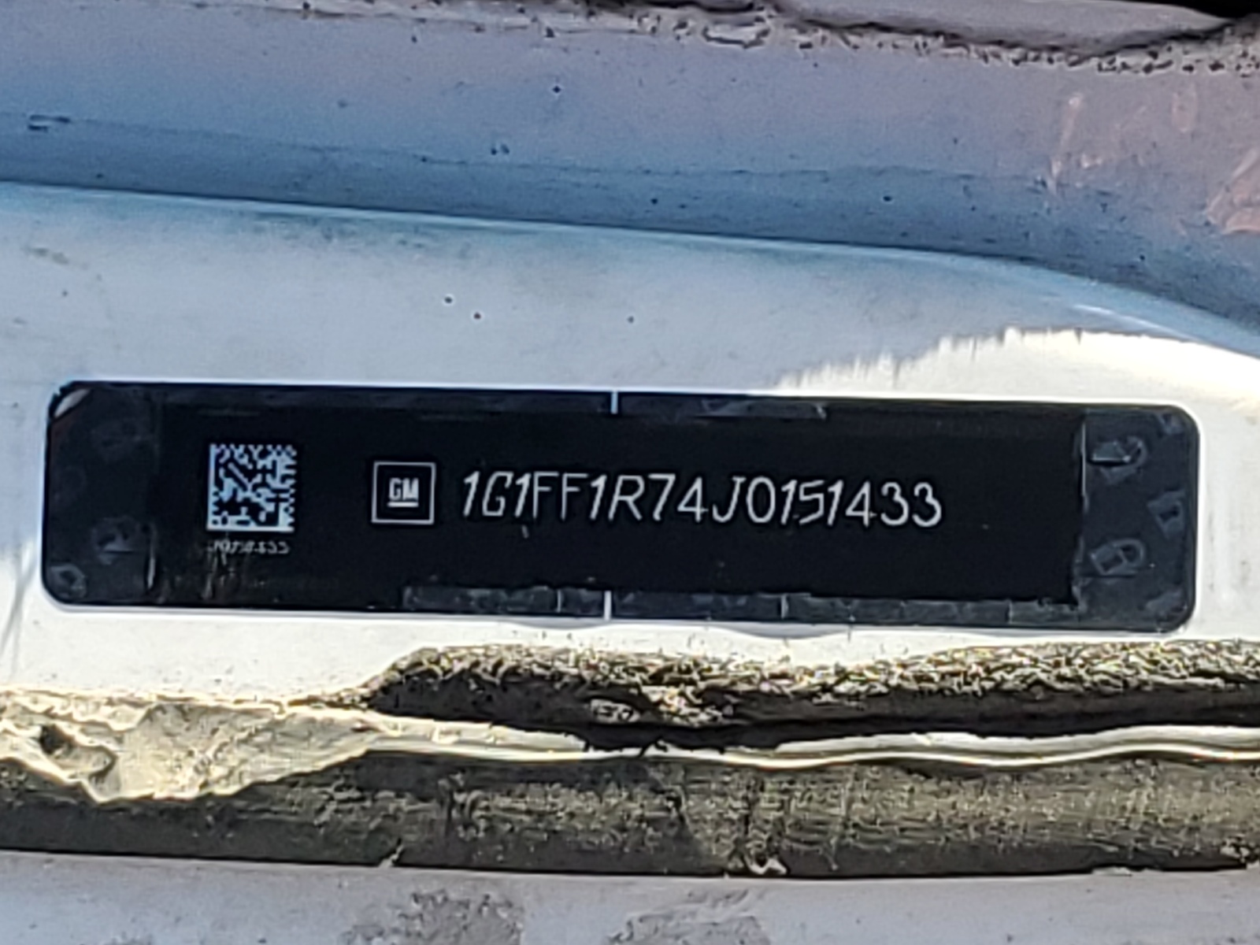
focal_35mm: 26
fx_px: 946
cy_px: 472
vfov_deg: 53.1
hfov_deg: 67.3
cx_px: 630
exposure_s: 1/1429
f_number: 1.5
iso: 50
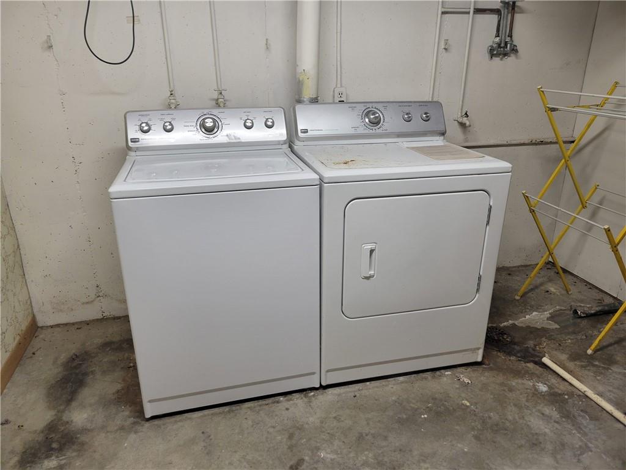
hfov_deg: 67.3
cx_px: 313
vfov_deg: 53.1
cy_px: 235
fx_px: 470
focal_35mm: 26
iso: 200
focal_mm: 5.4
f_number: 1.8
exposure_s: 1/60
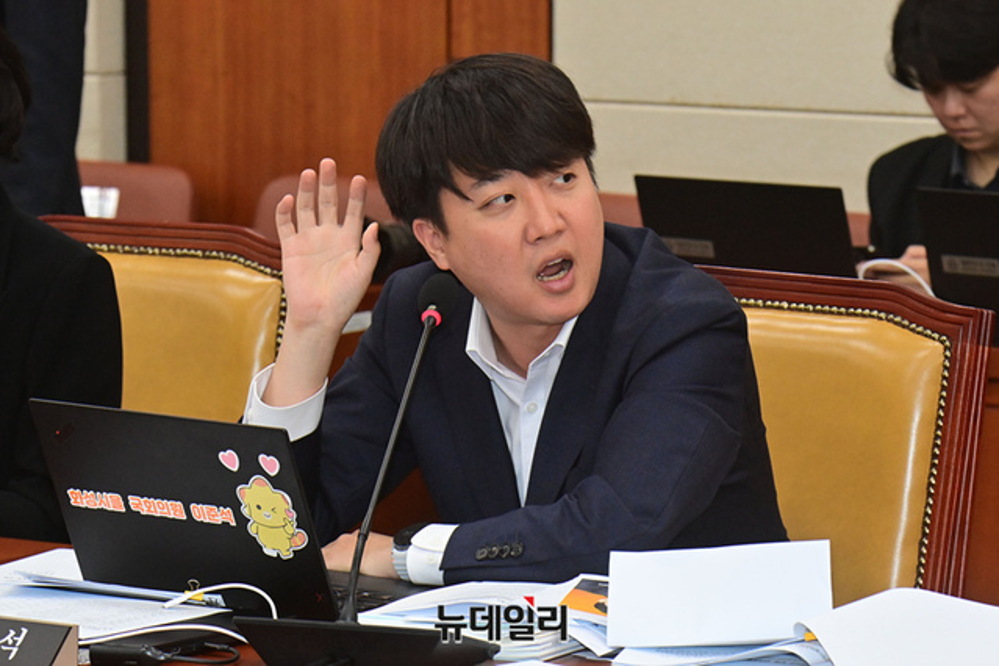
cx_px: 500
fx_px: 4995
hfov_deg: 11.4
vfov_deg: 7.6
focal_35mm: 180
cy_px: 333
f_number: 10
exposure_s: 1/250
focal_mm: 180
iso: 6400
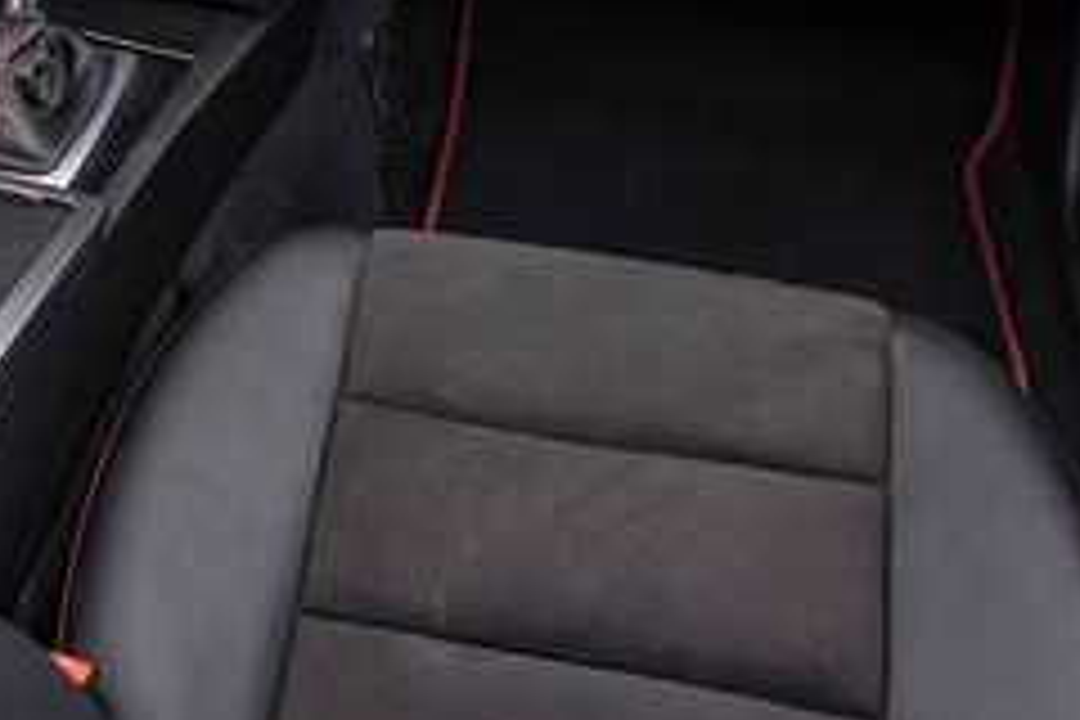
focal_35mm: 64
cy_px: 16
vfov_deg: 20.6
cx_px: 122
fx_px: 1920
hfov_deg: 30.2
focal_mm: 16
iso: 400
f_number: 4
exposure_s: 1/160
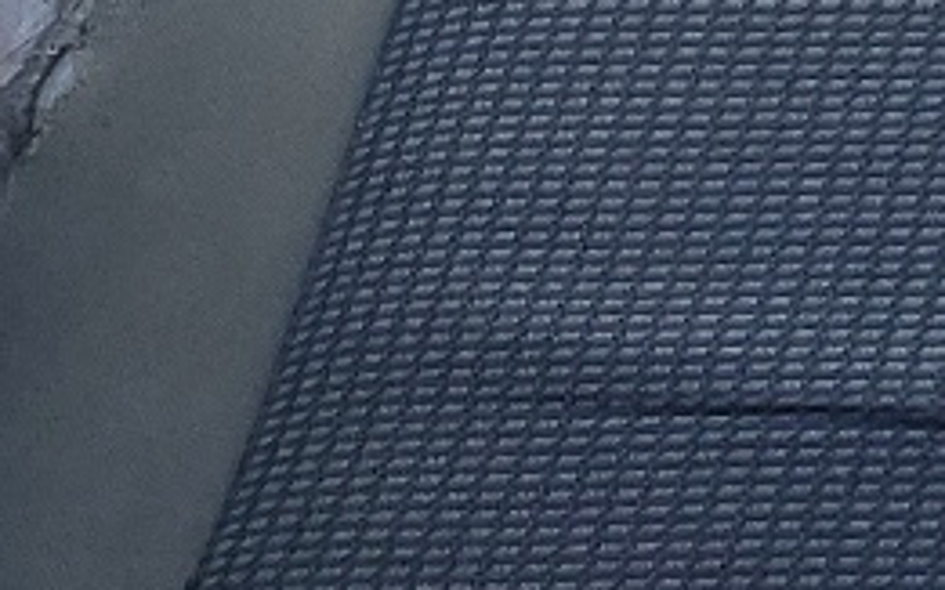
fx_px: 4352
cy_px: -970
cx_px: 2781
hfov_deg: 9.7
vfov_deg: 7.2
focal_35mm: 169
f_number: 1.5
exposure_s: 1/120
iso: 50
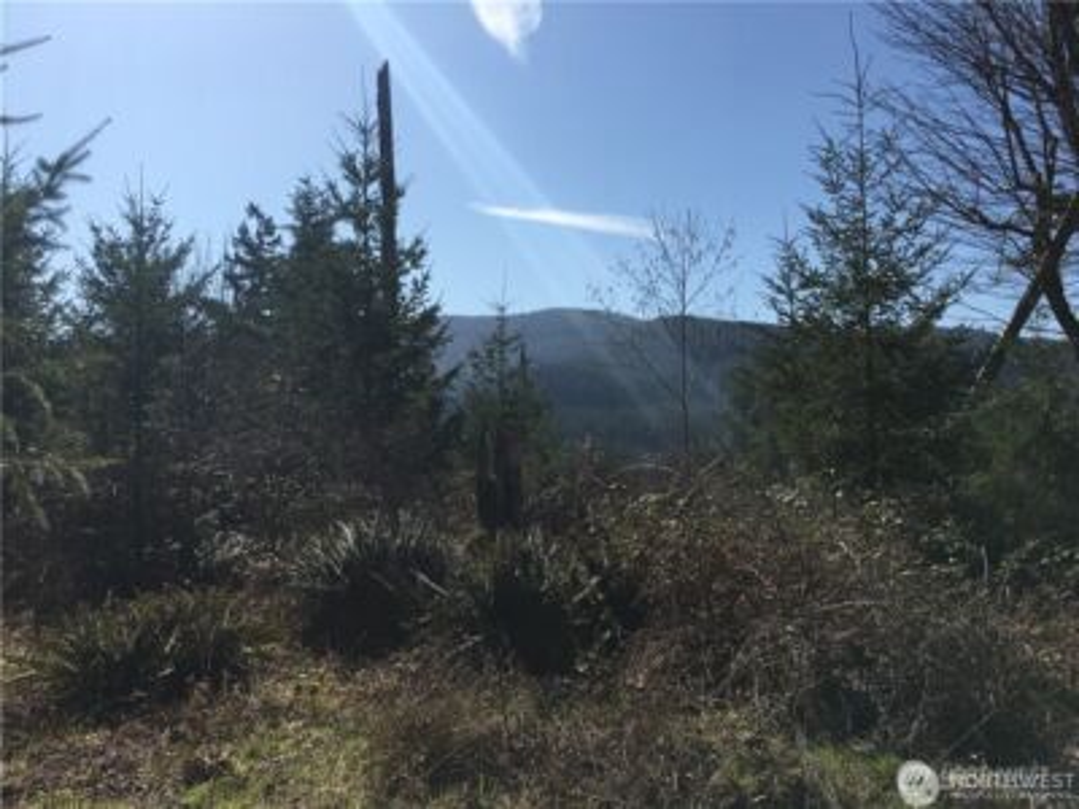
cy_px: 404
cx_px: 540
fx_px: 904
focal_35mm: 29
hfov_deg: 61.7
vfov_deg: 48.2
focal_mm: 4.15
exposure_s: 1/2849
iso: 25
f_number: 2.2
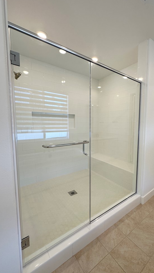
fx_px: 116
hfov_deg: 66.1
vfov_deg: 99.4
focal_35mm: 16
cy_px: 135
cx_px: 96
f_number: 2.2
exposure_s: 1/120
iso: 80
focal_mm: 2.22
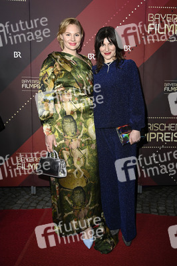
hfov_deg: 42.3
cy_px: 133
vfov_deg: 60.3
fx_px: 229
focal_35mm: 31
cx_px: 88
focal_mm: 31
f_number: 5.6
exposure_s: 1/100
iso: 800
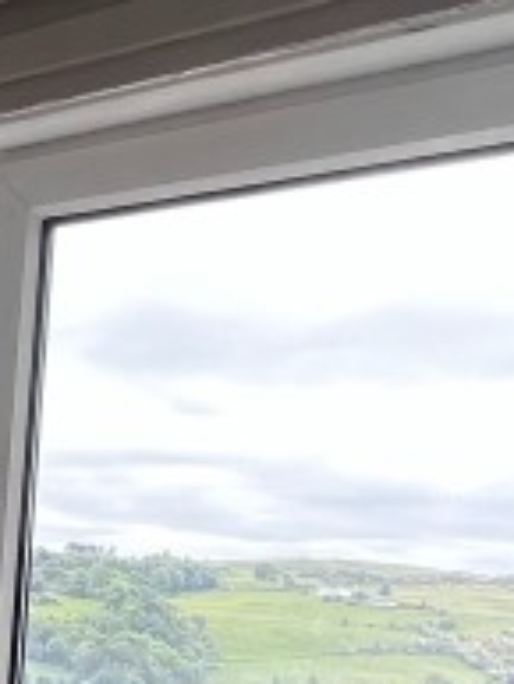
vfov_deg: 26.2
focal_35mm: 69
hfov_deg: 17.9
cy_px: 737
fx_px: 1365
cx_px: -358
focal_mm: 1.57
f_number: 1.8
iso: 32
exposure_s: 1/226
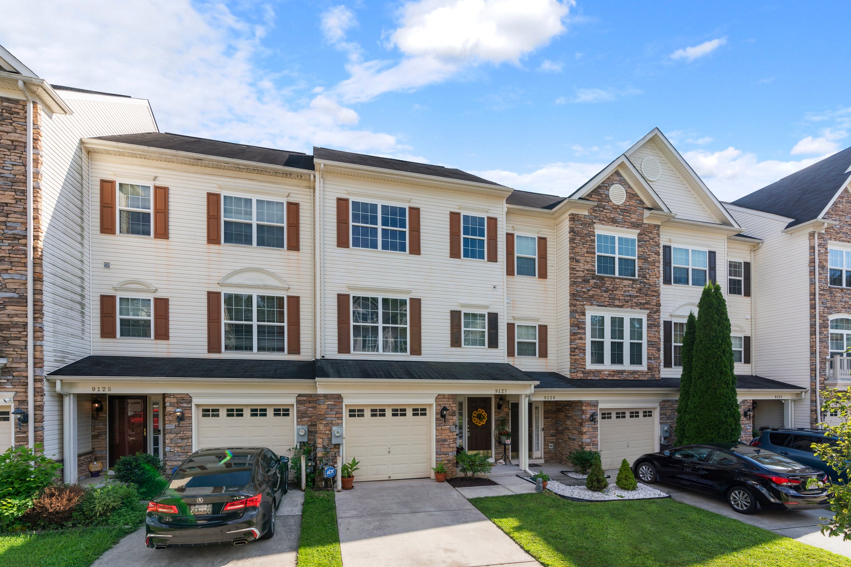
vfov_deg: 73.8
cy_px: 284
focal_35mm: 16
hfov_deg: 96.7
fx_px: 378
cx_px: 426
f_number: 8
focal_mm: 16
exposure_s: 1/125
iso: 100
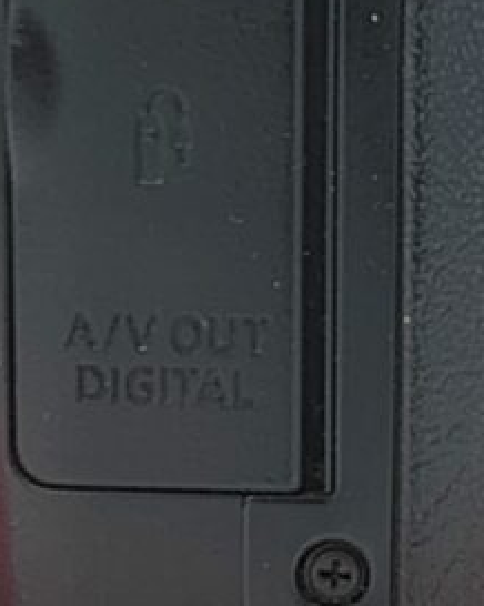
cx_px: 342
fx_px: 789
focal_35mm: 44
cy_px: 256
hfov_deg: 33.6
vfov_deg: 41.9
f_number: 2
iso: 112
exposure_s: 1/100
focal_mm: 1.83
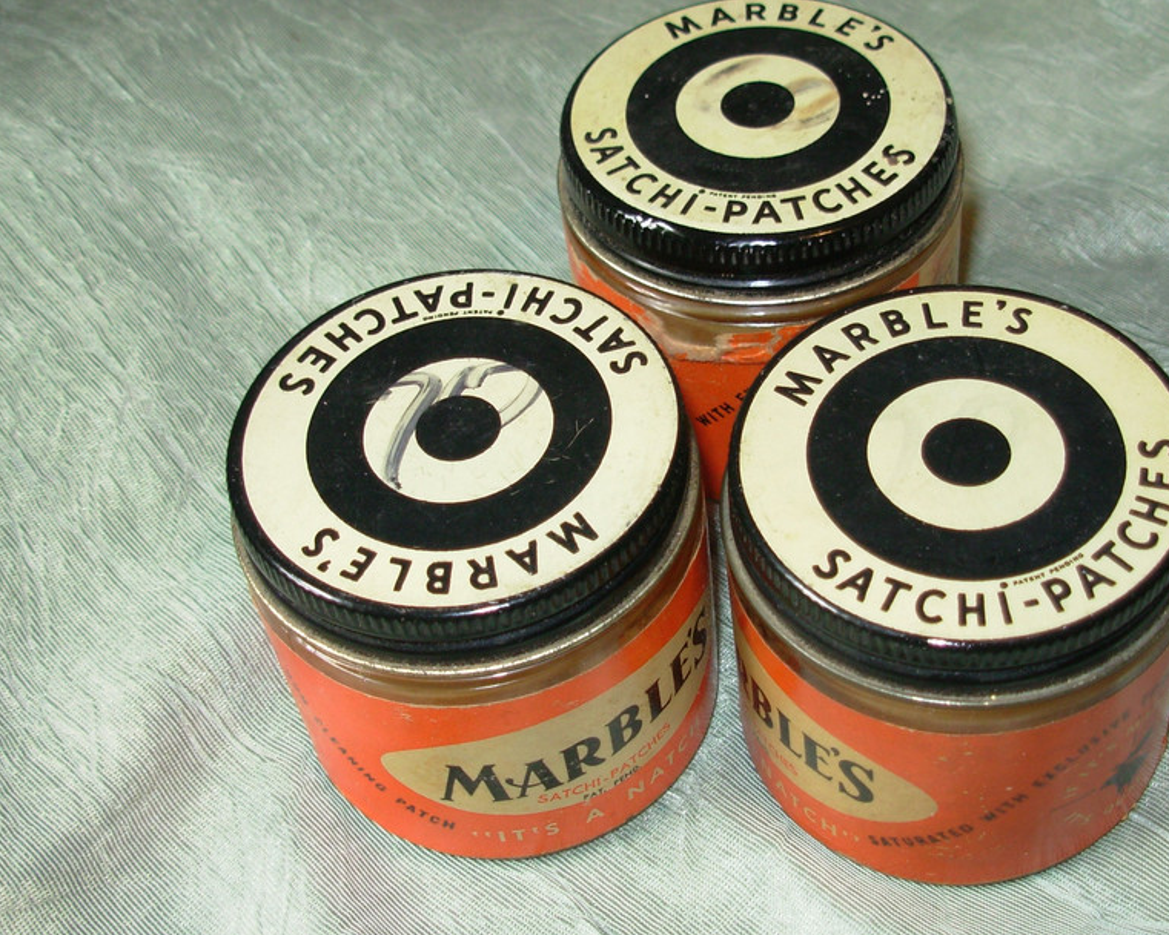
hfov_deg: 35.9
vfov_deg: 29.1
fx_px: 1799
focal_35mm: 52
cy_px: 454
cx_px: 657
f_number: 2.9
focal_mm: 6.3
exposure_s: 1/32
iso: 50
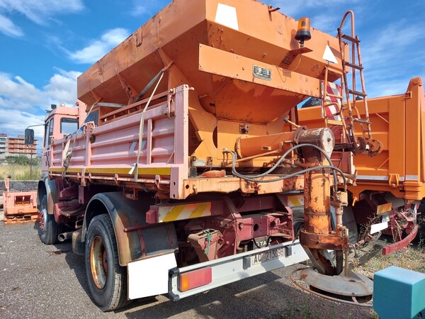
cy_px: 160
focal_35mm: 25
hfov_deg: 69.4
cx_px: 212
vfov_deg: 54.9
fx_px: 307
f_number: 1.8
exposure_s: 1/653
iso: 25
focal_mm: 5.23
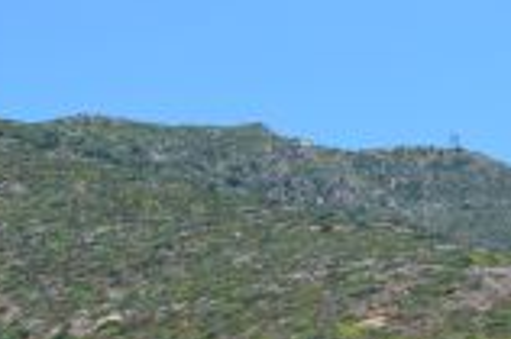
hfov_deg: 10.7
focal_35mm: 192
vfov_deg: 7.1
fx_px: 2729
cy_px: 407
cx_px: 213
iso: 400
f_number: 11
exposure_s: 1/500
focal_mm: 45
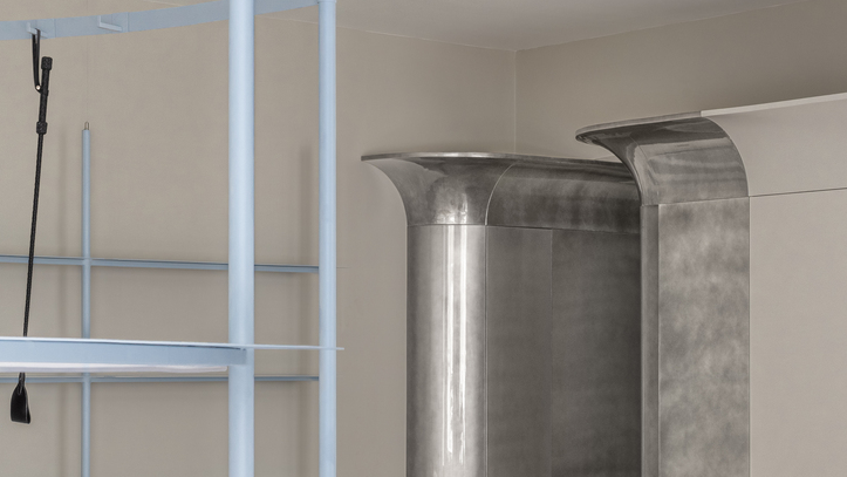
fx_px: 1909
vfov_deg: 14.2
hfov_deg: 25.0
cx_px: 436
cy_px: 339
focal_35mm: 85
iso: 640
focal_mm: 46
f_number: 13
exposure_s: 1/3
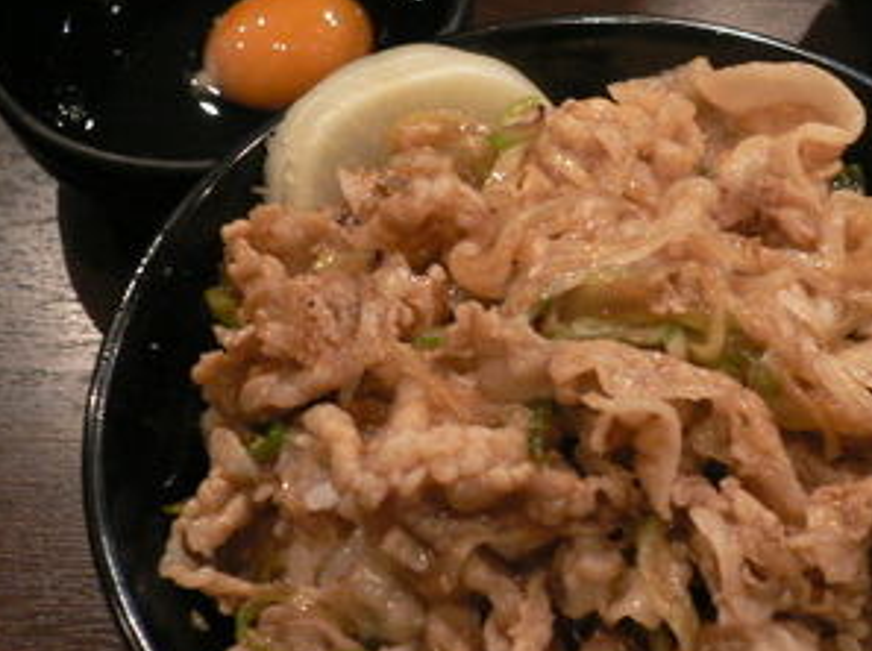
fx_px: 1484
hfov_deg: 32.5
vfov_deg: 24.7
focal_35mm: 59
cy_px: 277
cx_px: 581
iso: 200
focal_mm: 5.8
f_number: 2.8
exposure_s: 1/8
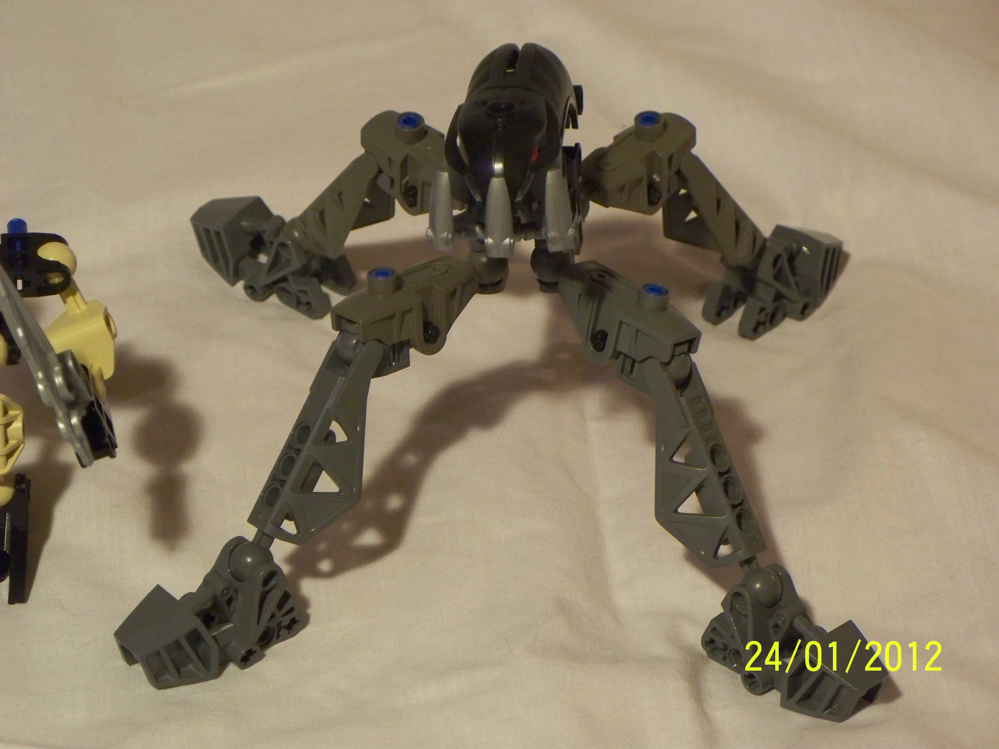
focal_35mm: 137
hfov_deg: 14.4
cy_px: 374
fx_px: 3954
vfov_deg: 10.8
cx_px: 500
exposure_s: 1/13
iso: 400
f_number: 4.4
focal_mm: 28.83
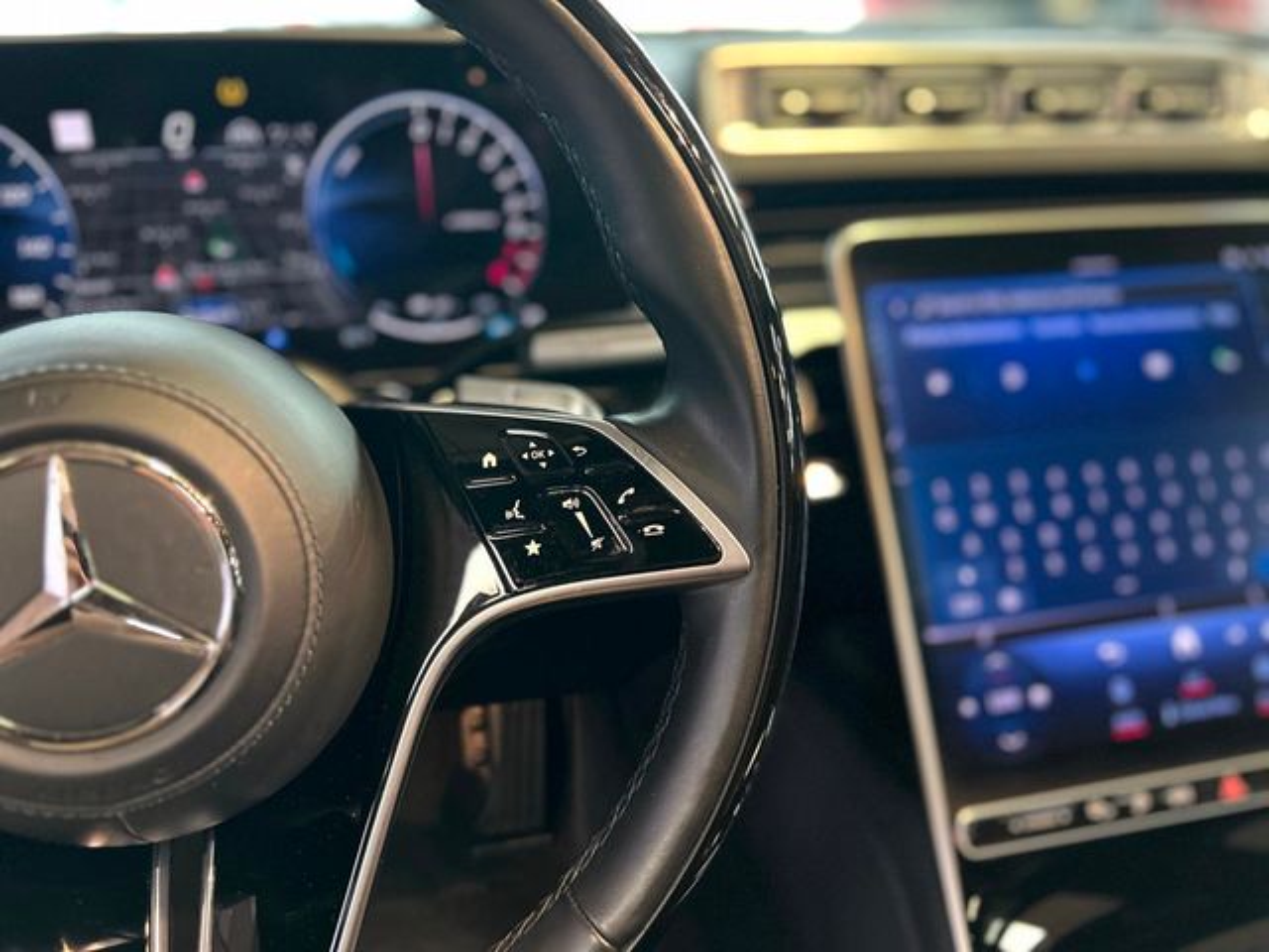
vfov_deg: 53.1
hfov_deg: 67.3
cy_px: 476
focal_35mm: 26
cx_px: 634
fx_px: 953
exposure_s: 1/40
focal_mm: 5.7
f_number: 1.5
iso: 500
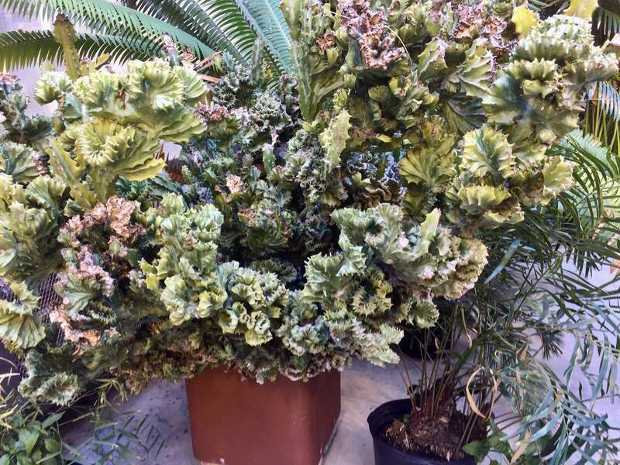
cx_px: 310
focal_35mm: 29
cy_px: 232
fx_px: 519
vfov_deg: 48.2
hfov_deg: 61.7
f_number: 2.2
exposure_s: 1/120
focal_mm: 4.15
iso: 32
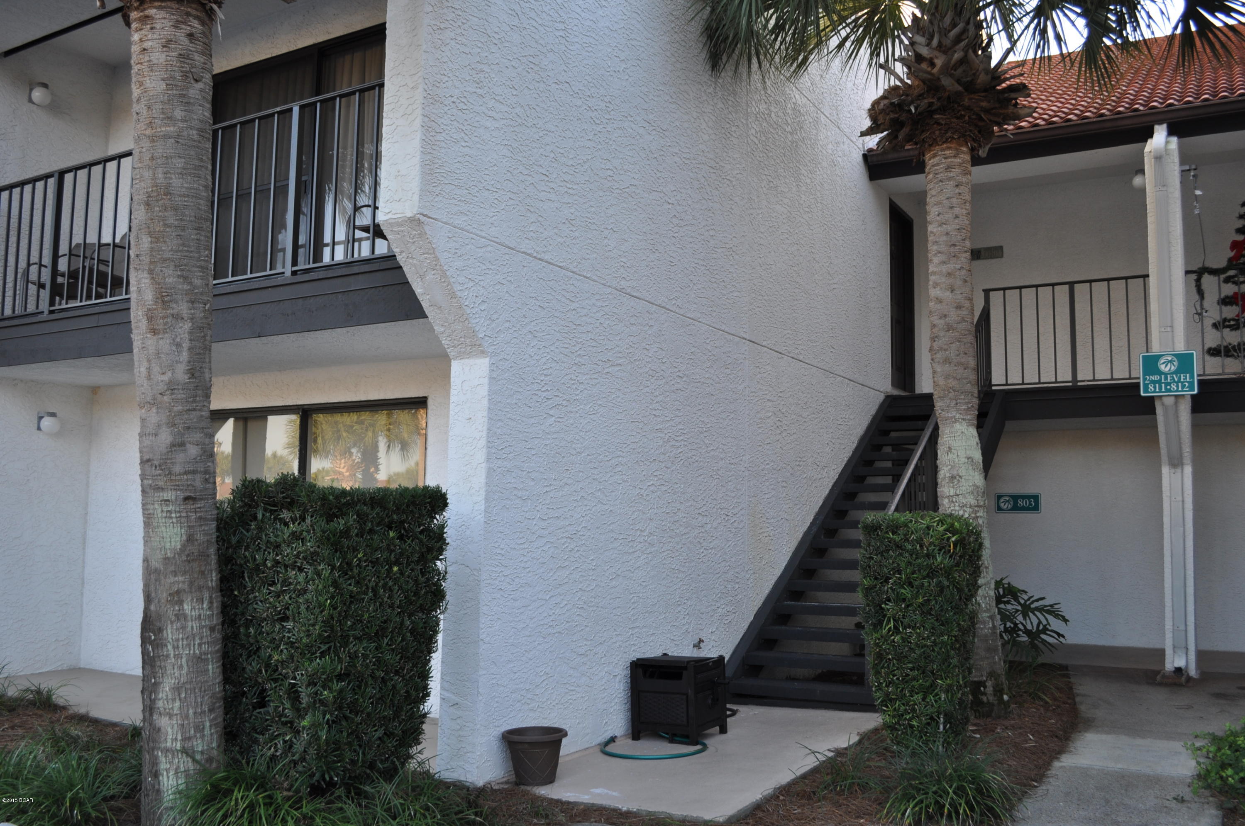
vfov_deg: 43.5
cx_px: 622
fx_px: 1036
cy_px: 413
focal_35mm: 30
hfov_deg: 62.0
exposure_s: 1/125
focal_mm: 20
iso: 200
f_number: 5.6
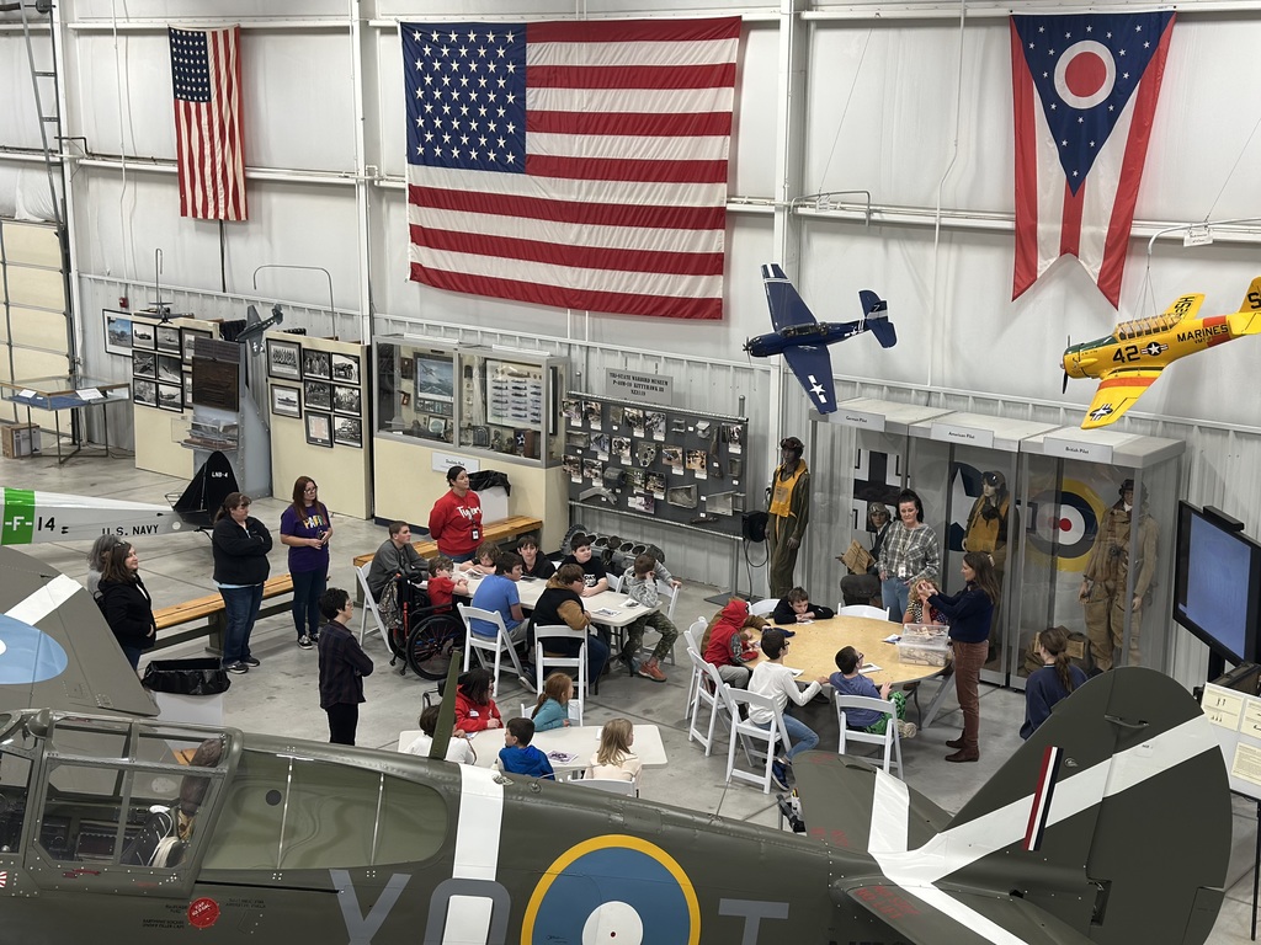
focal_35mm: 48
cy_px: 472
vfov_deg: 30.3
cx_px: 630
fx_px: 1749
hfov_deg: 39.7
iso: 125
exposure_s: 1/120
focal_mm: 6.86
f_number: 1.78
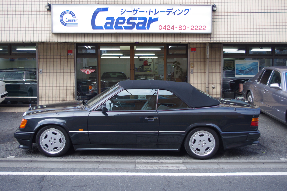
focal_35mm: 42
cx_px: 144
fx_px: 335
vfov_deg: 31.9
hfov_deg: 46.4
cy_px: 96
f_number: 4.5
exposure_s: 1/200
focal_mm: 28.13
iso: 200
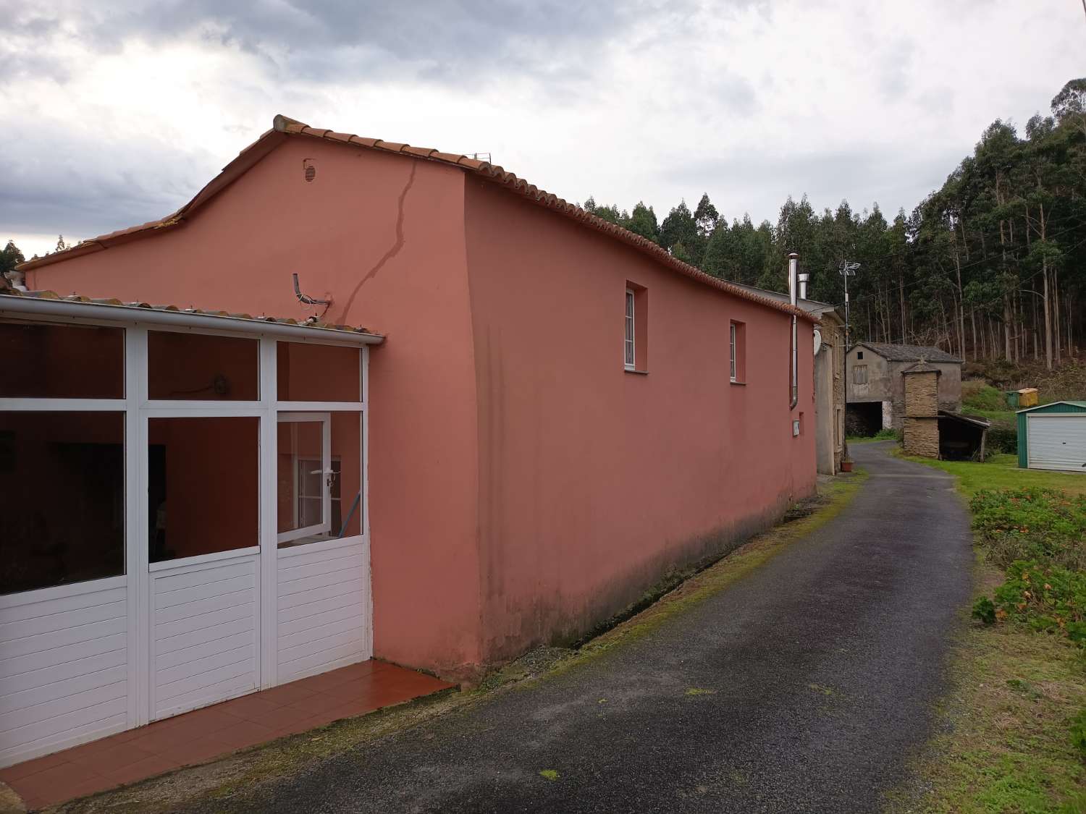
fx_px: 753
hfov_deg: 71.6
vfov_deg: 56.8
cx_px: 543
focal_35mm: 24
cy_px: 407
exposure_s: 1/100
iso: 71
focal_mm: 5.24
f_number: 1.7
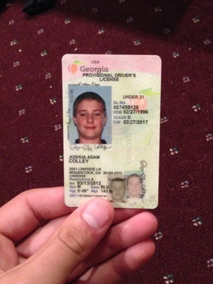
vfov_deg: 42.9
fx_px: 361
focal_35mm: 44
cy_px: 158
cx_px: 135
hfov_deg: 32.7
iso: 500
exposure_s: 1/15
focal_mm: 4.12
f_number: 2.4
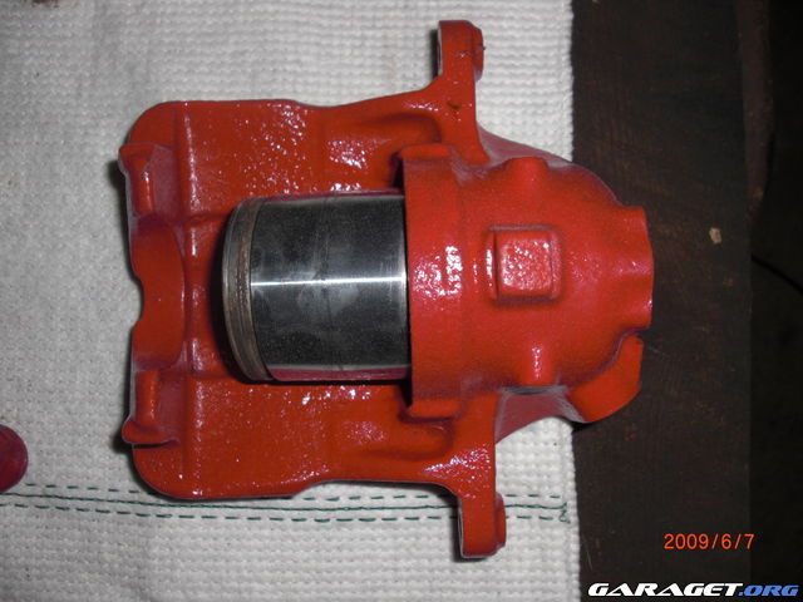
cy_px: 301
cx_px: 402
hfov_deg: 51.4
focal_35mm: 36
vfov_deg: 39.7
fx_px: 835
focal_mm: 6.3
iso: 50
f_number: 7.9
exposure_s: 1/60
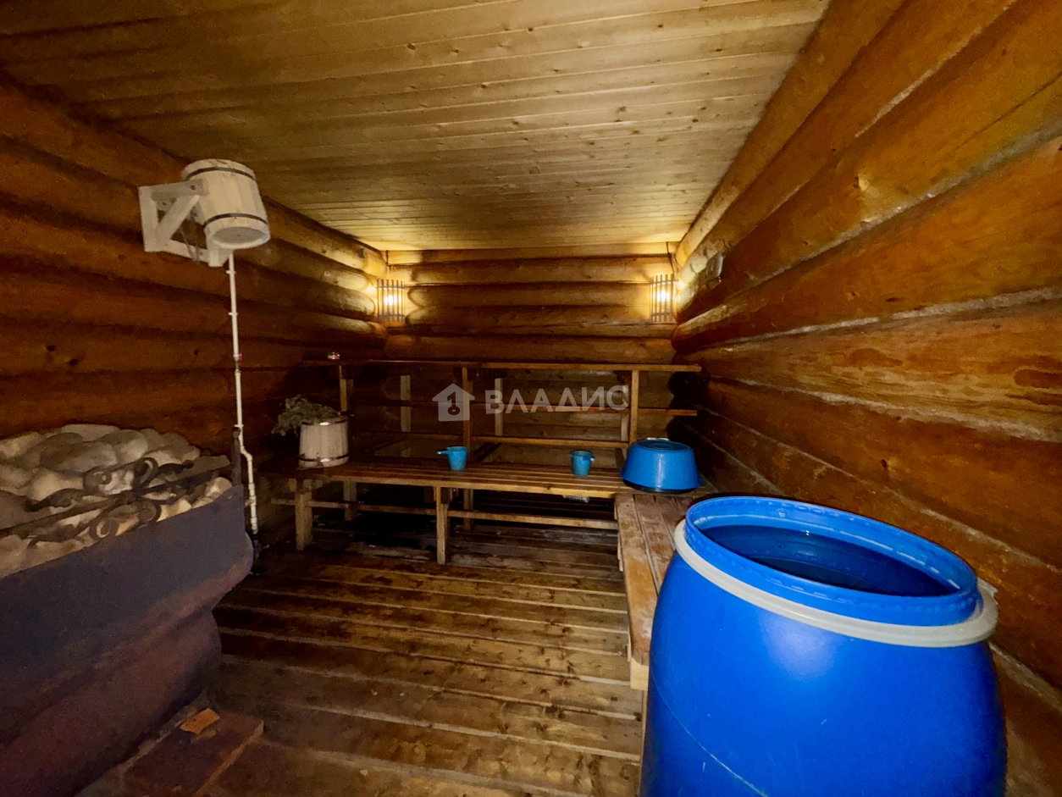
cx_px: 531
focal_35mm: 14
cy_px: 398
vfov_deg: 85.7
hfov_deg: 102.1
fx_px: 430
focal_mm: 2.22
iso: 200
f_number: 2.2
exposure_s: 1/22
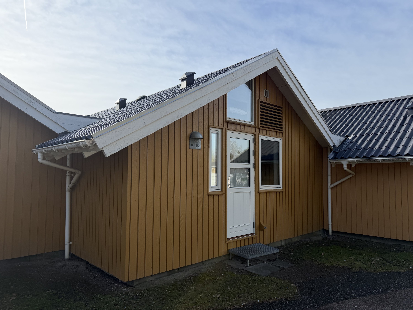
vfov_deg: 56.8
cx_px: 206
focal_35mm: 24
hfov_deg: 71.6
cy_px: 155
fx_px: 286
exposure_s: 1/4673
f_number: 1.78
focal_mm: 6.76
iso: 100
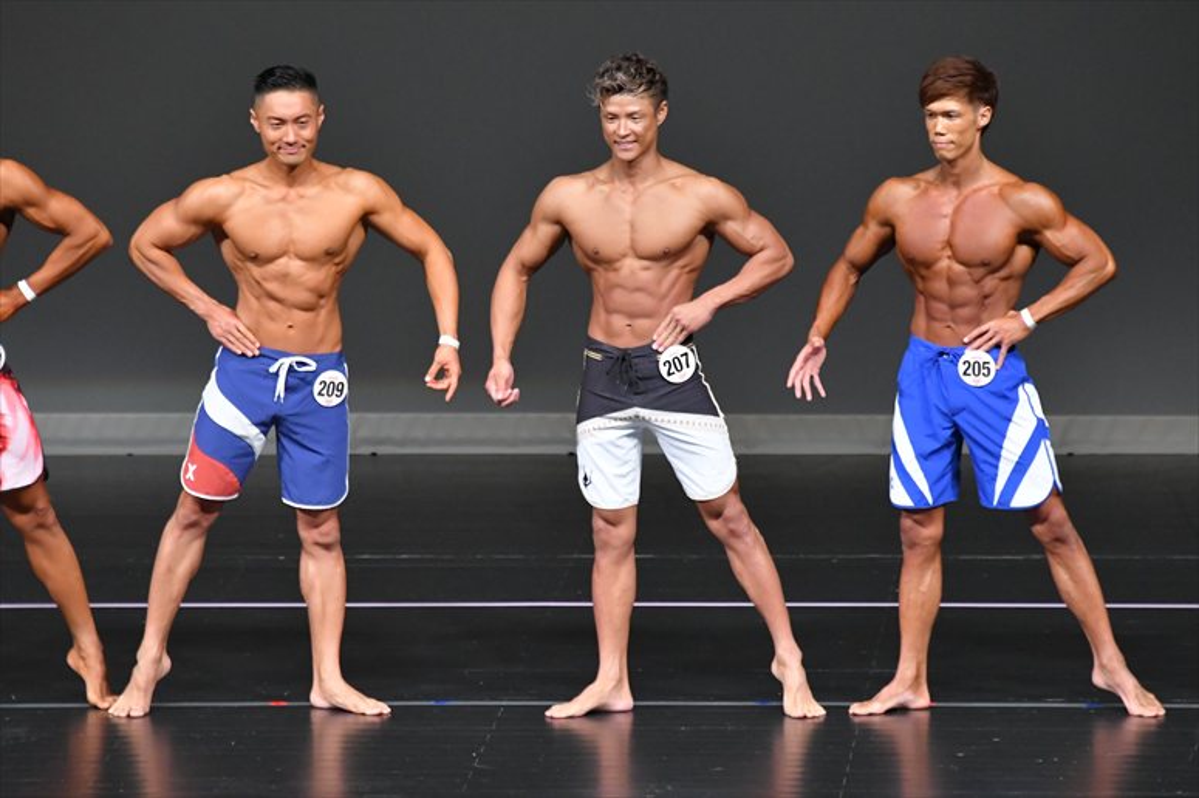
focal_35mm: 315
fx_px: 10486
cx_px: 600
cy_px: 399
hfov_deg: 6.5
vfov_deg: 4.4
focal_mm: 210
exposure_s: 1/400
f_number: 5.6
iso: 4000
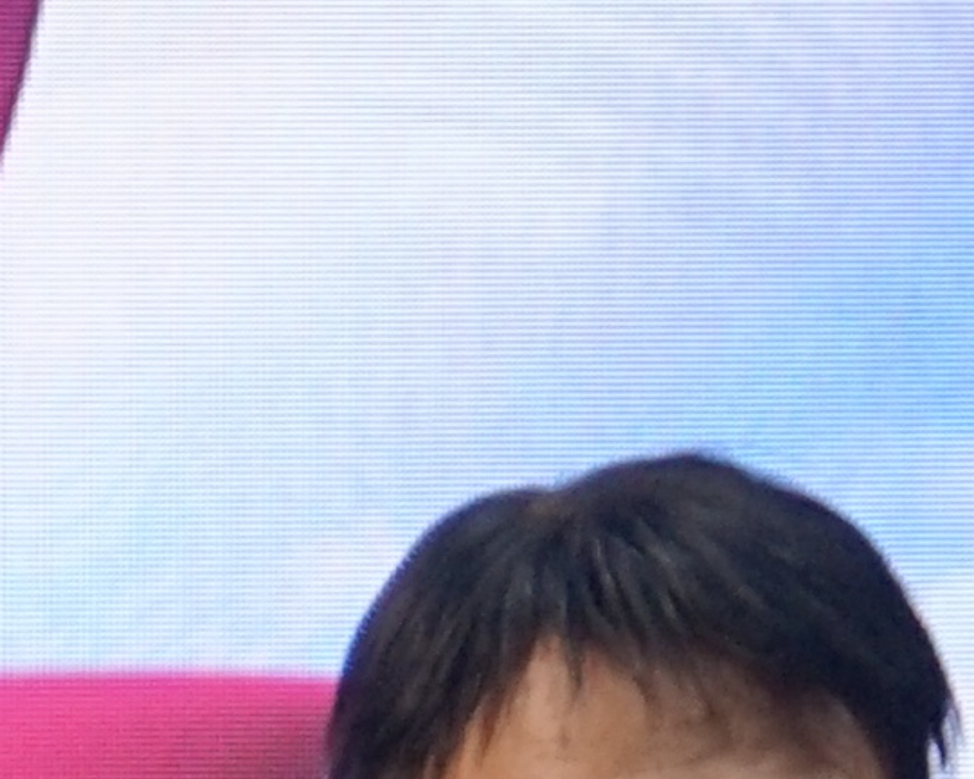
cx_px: -1894
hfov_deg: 2.3
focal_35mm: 843
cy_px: 1988
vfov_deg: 1.8
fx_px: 24305
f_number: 5.6
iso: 500
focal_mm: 63
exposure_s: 1/80
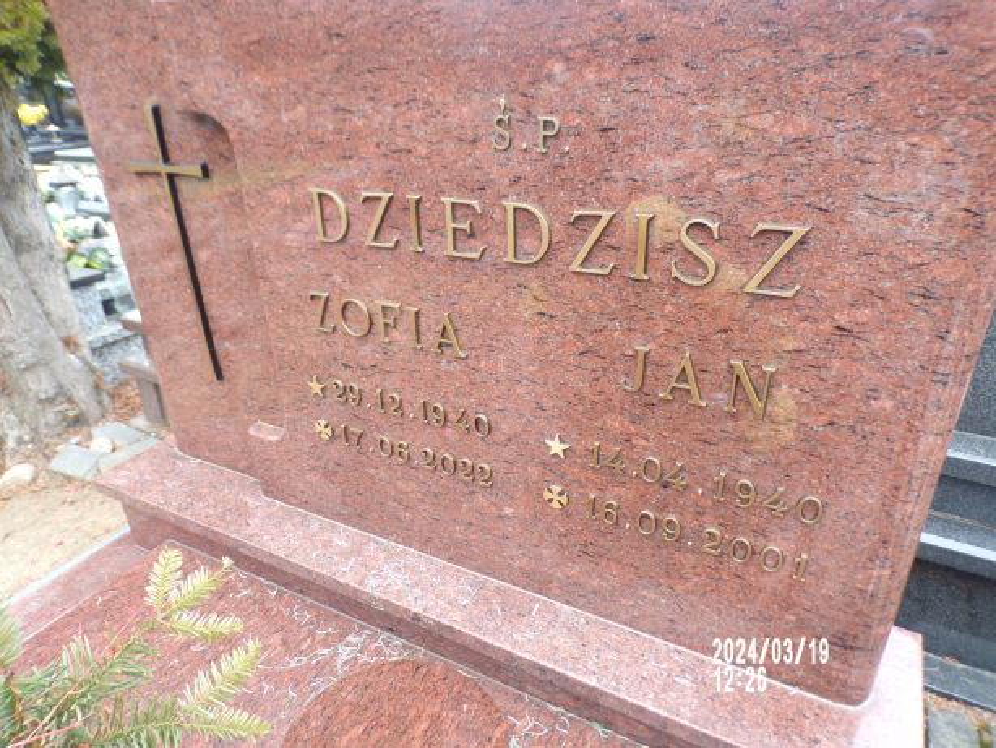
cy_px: 374
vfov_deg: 56.8
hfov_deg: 71.6
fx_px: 691
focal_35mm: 24
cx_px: 498
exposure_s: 1/52
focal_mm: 4.3
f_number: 3
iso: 100
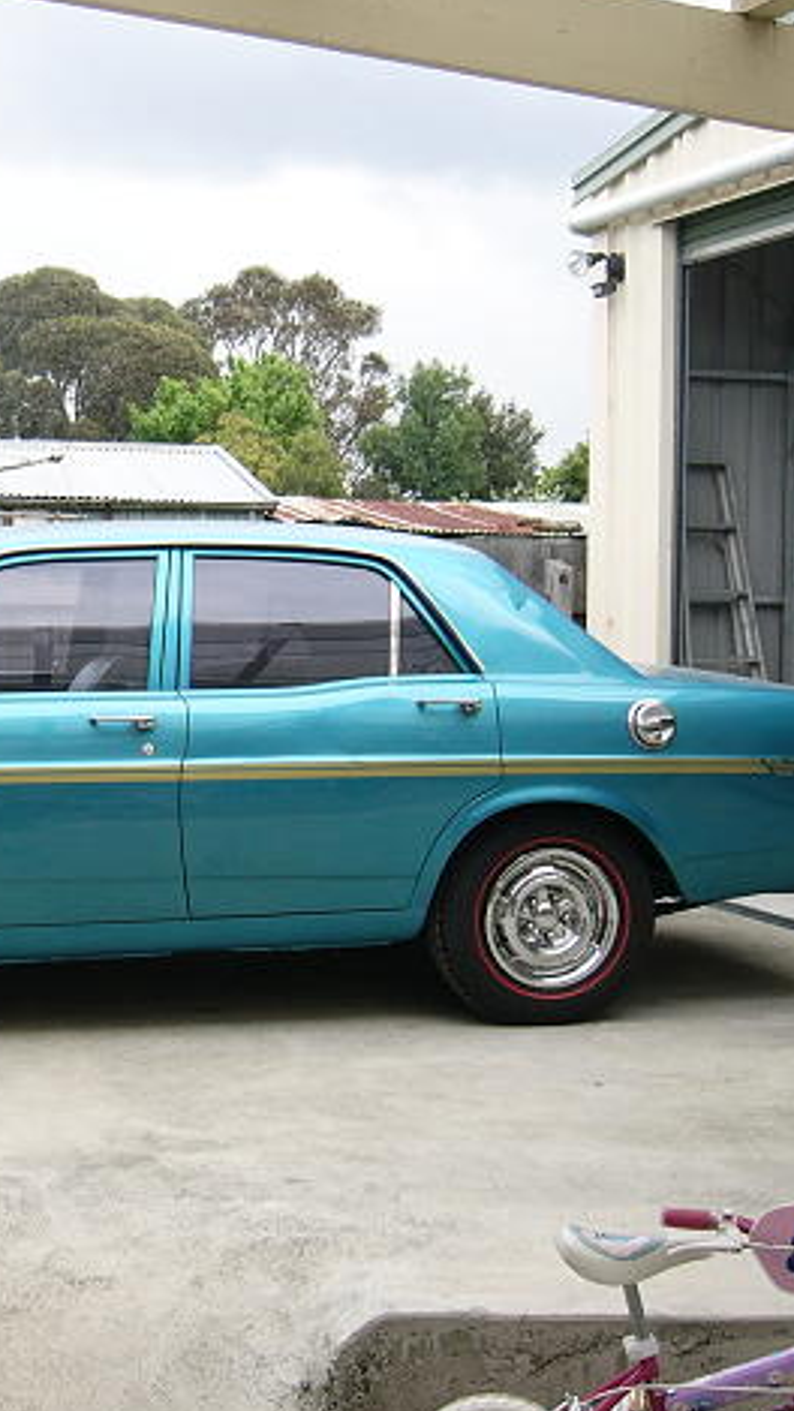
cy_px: 707
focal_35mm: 52
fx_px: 1945
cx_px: 51
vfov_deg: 39.9
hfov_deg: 22.4
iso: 100
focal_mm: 5.8
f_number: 2.8
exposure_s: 1/400
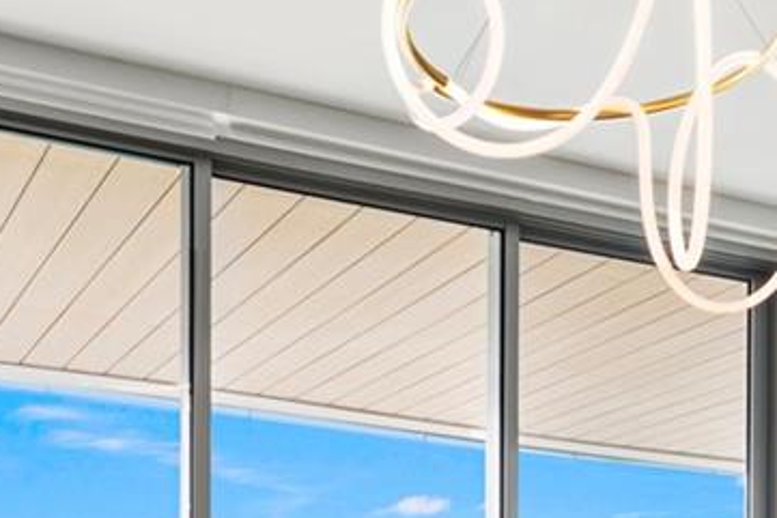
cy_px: 936
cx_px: 536
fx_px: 1339
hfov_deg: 32.0
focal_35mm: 62
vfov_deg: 17.6
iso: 100
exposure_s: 1/15
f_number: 8
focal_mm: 14
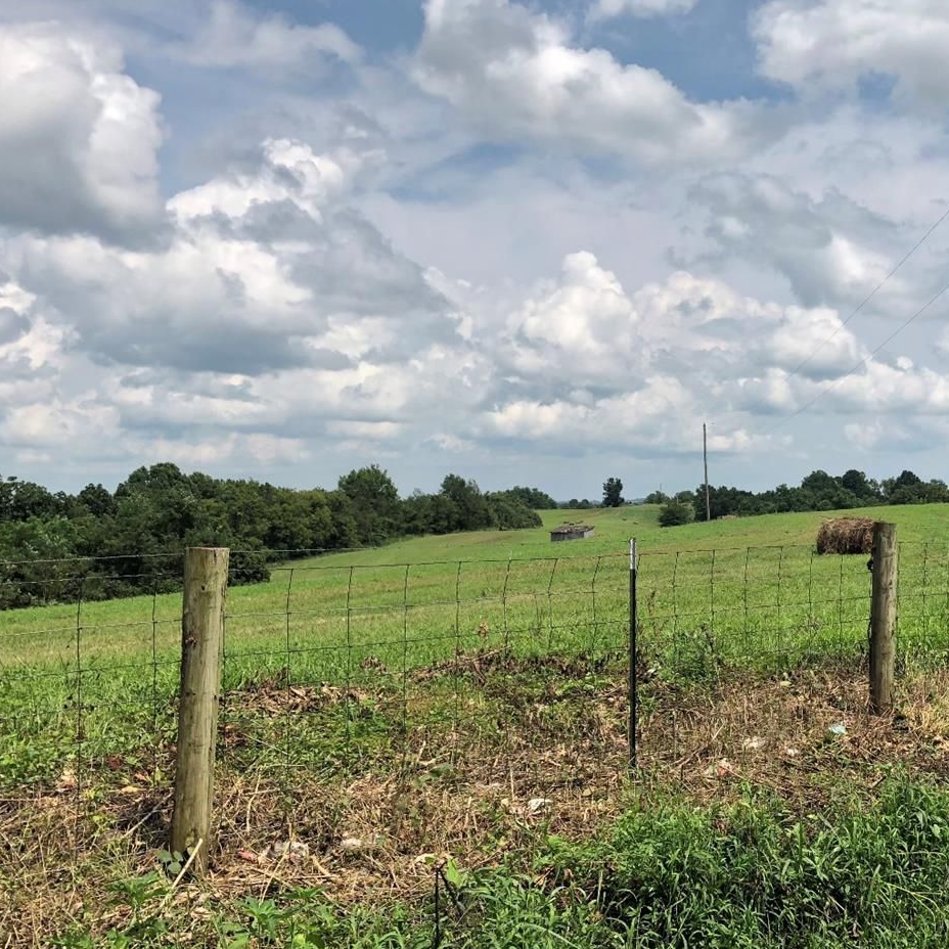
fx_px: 1241
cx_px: 658
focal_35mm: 40
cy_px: 485
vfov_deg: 41.9
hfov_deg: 41.1
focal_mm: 3.99
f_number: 1.8
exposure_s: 1/1517
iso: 20
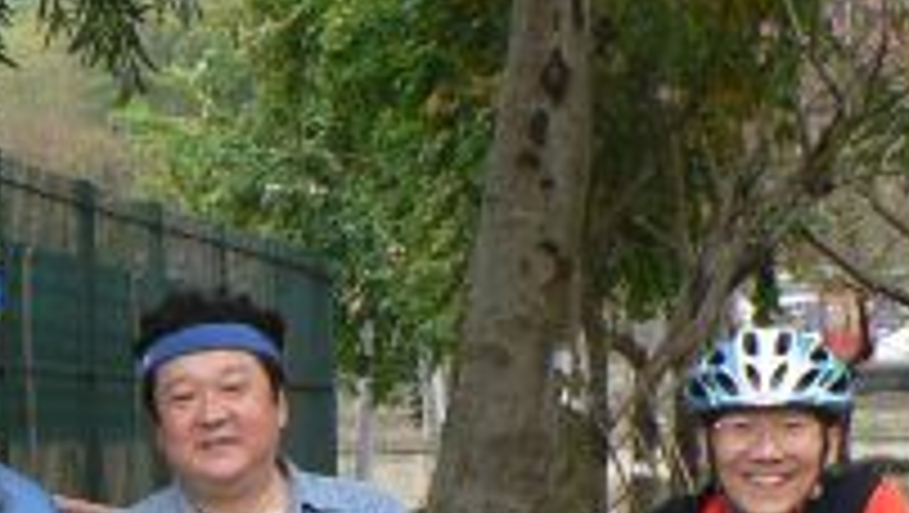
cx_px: -248
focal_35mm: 124
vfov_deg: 9.3
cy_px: 968
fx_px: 2991
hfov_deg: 16.4
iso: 200
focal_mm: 6
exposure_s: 1/125
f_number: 4
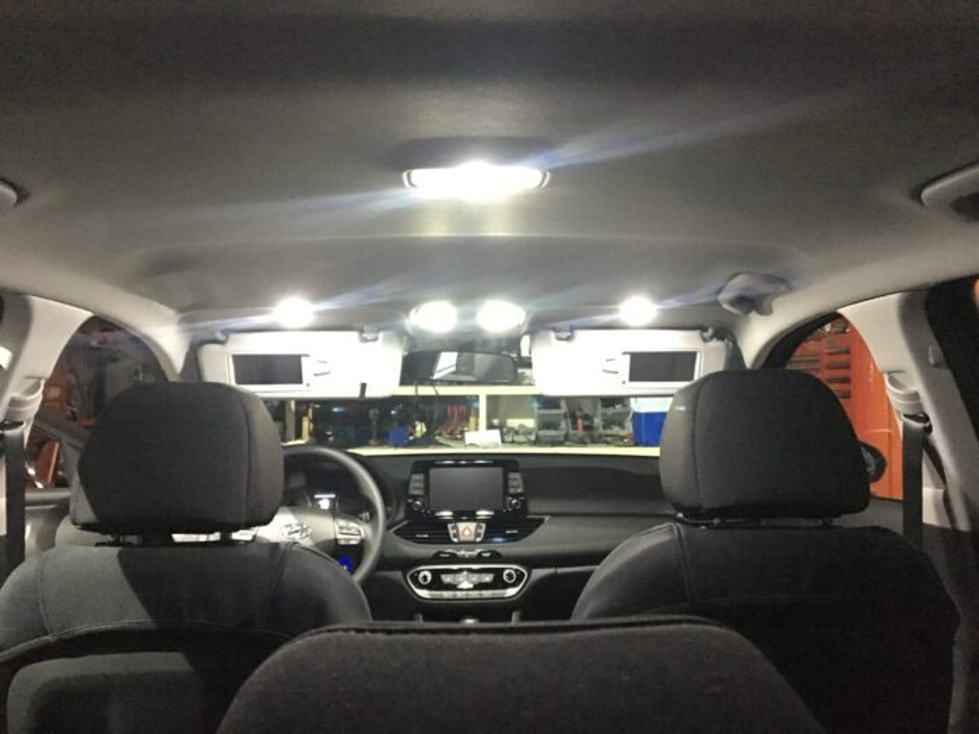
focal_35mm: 29
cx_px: 490
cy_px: 367
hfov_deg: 61.7
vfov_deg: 48.2
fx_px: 820
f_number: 2.2
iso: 2000
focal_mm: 4.15
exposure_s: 1/15
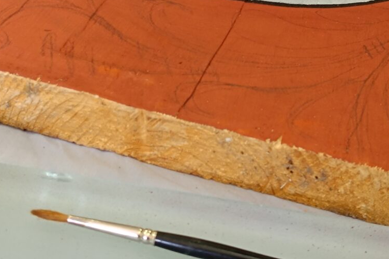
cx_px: 191
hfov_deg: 55.8
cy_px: -5
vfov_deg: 34.9
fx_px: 367
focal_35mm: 34
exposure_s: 1/101
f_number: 1.88
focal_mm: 5.59
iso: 525
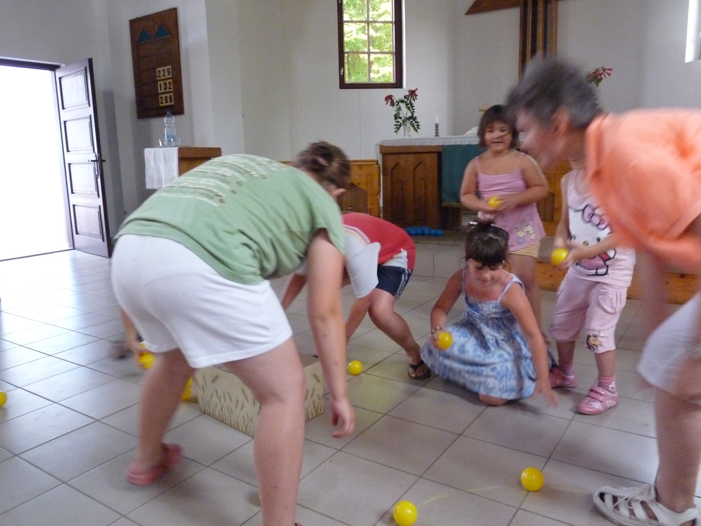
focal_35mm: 27
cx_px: 350
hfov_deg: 65.3
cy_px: 263
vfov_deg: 51.4
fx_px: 547
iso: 800
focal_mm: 4.8
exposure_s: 1/40
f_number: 2.8
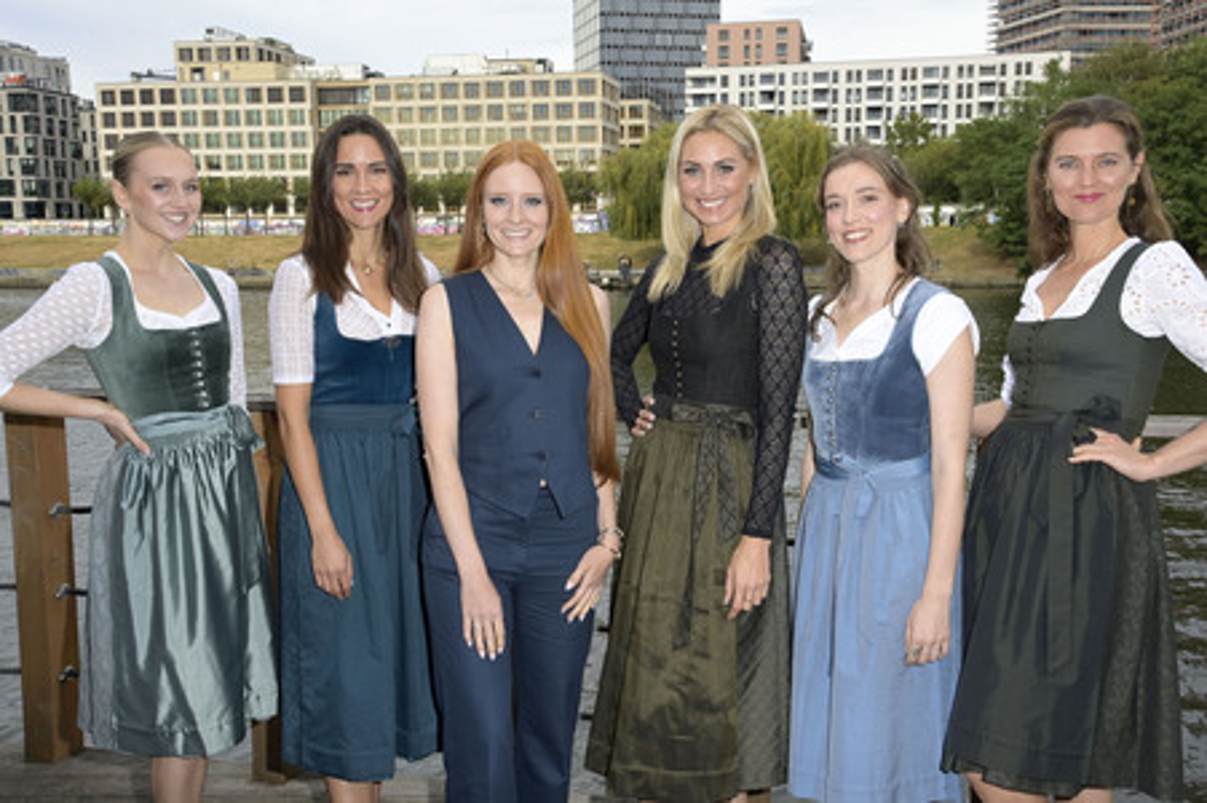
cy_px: 402
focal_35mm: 40
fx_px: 1340
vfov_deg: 33.4
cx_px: 604
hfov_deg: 48.5
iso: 640
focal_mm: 40
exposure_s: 1/200
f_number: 13
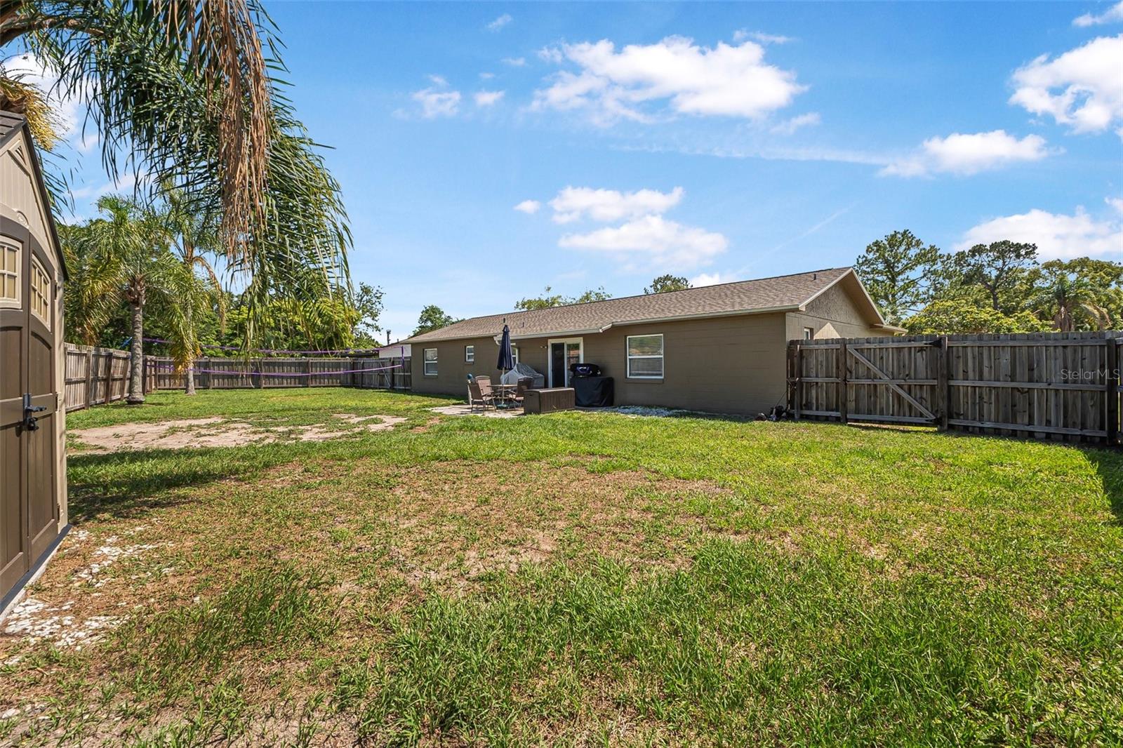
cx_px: 562
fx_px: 468
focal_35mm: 15
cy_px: 374
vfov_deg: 77.3
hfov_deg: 100.4
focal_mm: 10
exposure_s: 1/200
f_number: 10
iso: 100
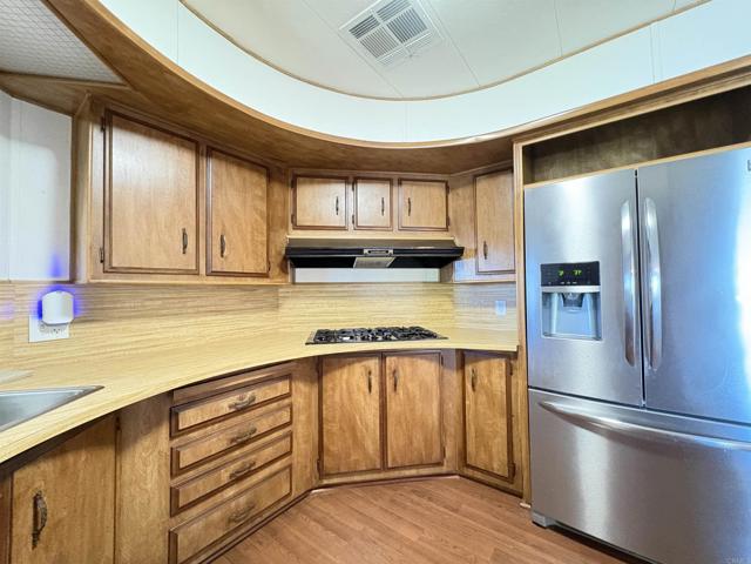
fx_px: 304
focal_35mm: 14
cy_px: 282
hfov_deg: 102.1
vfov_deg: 85.7
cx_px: 376
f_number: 2.2
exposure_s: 1/30
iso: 800
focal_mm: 2.22
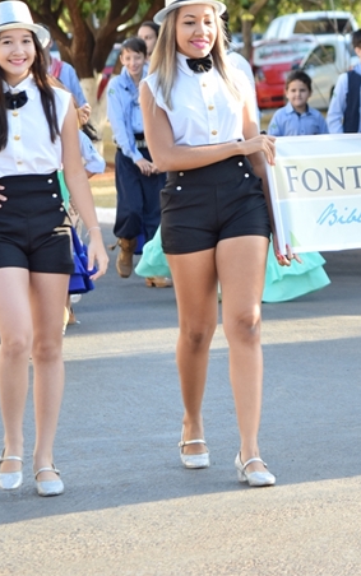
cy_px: 196
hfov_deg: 4.4
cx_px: 431
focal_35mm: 298
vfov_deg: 7.0
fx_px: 4685
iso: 200
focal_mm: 98
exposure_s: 1/200
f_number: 4.5
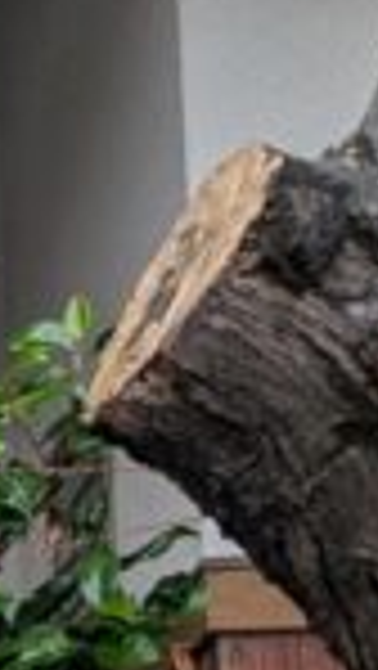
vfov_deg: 11.7
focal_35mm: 180
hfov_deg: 5.3
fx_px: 3202
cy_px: 767
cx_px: -1508
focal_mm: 6.9
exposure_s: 1/197
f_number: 1.68
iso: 18
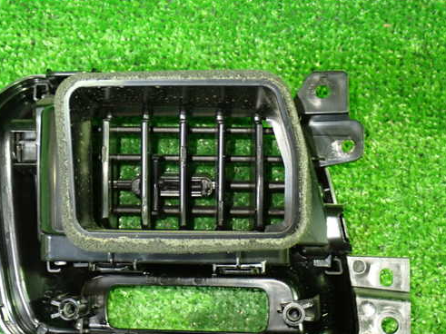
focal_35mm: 66
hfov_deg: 29.3
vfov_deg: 22.2
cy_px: 183
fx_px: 850
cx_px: 186
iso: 800
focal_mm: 9.65
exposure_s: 1/13
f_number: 3.3
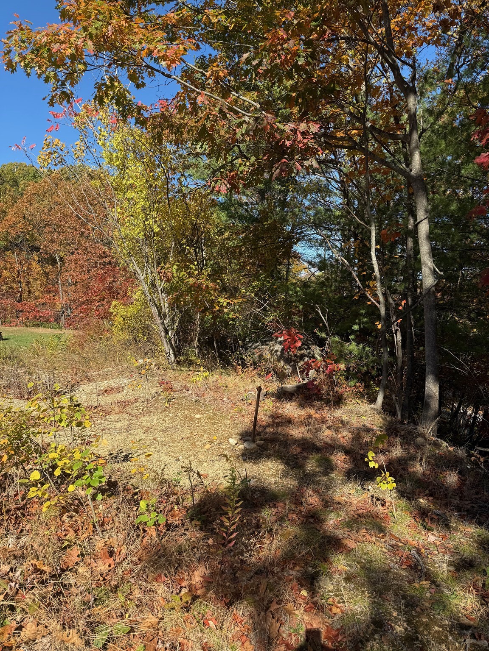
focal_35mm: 24
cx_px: 244
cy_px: 326
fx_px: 452
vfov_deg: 71.6
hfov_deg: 56.8
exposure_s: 1/2110
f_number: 1.78
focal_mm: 6.76
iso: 80
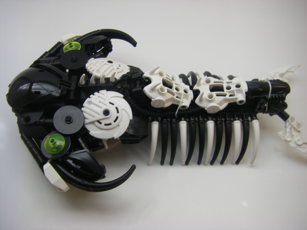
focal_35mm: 38
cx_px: 154
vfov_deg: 37.7
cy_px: 115
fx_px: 337
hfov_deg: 49.0
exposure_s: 1/80
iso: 64
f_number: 3.5
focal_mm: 6.3
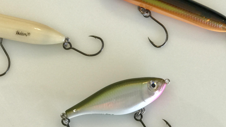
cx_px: 98
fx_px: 599
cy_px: 46
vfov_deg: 12.1
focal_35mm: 100
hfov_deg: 21.3
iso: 50
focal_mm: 6.6
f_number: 2.8
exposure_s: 1/60
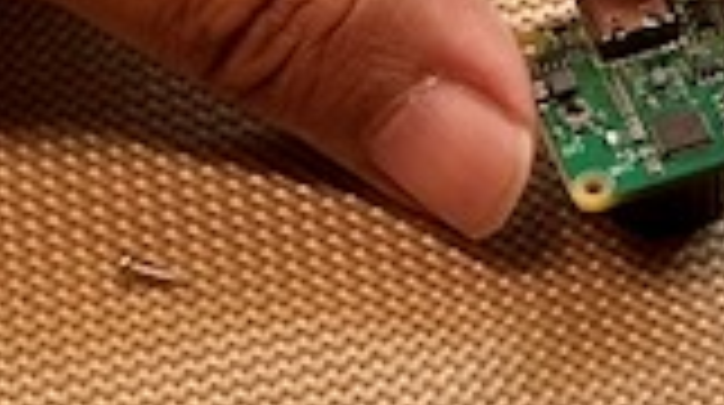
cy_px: -40
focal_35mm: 334
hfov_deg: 6.5
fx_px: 6402
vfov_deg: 3.6
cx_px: 571
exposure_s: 1/99
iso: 50
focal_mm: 9
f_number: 2.8
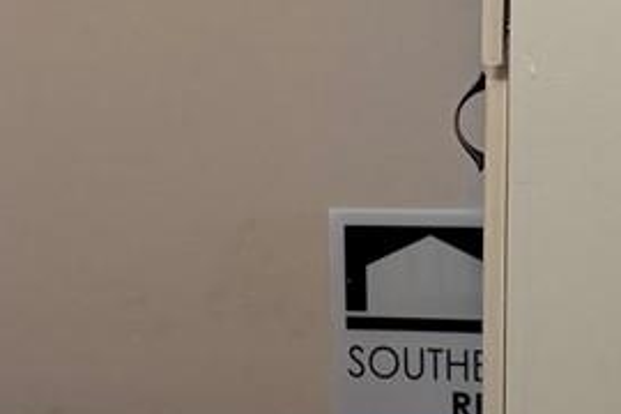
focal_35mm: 148
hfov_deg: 12.9
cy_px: -21
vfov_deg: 9.2
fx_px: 2553
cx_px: -389
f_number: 1.78
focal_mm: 6.76
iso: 160
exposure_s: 1/60
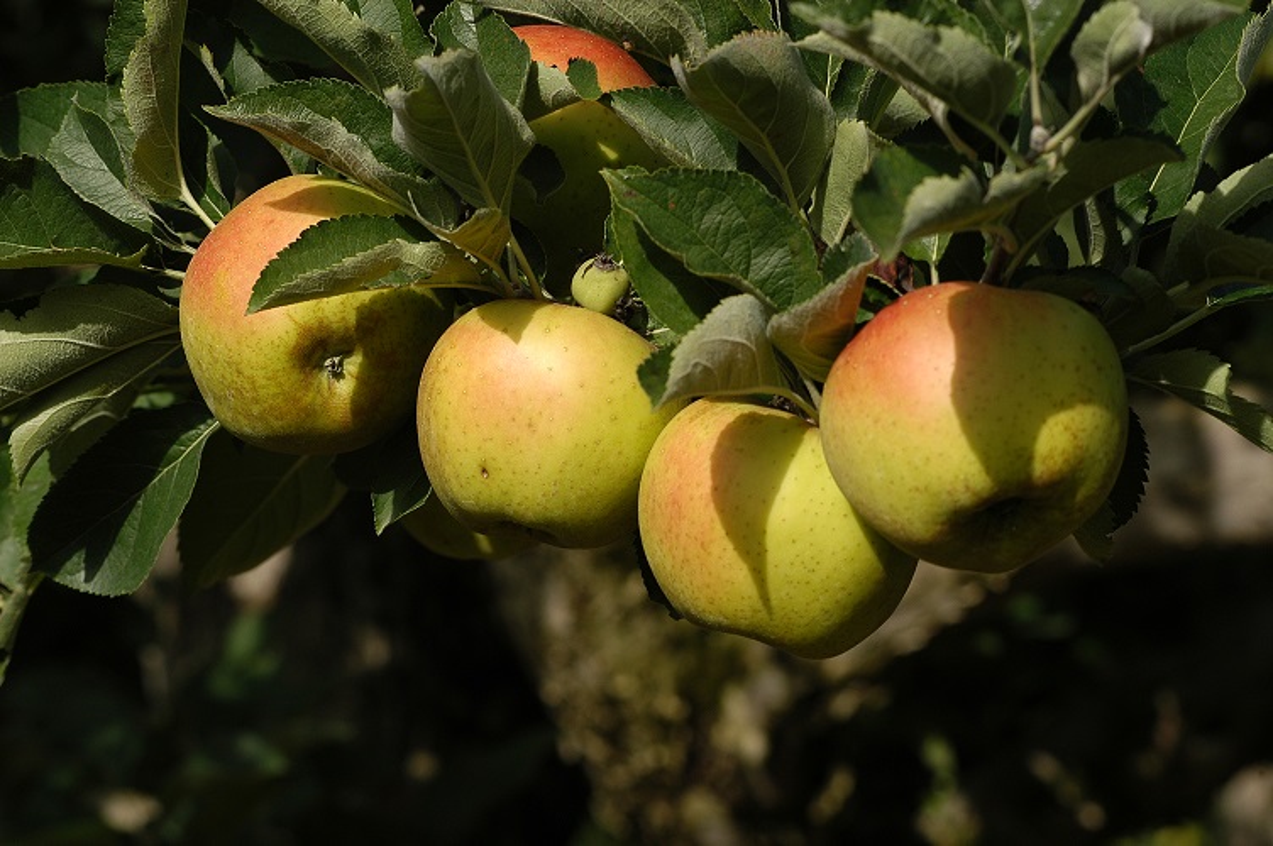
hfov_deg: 13.7
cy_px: 423
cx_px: 636
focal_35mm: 150
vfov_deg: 9.1
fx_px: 5299
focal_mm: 100
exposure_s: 1/400
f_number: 7.1
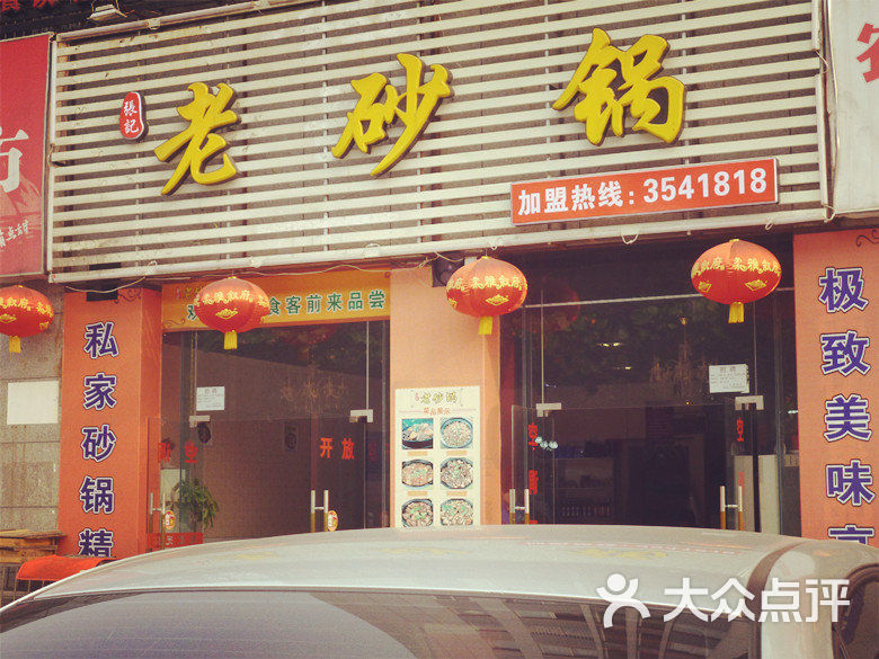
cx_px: 440
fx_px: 1600
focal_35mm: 63
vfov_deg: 23.3
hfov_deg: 30.7
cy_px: 330
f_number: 4.7
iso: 100
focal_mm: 11.2
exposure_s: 1/100
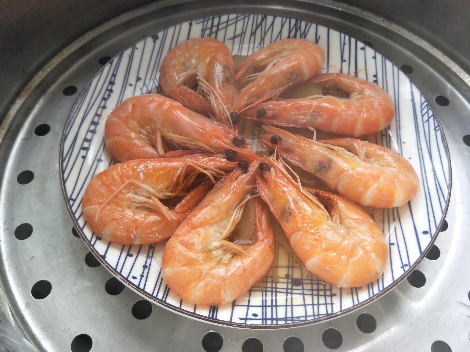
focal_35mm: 24
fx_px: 326
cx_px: 235
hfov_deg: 71.6
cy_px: 176
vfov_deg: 56.8
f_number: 1.7
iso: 35
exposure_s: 1/50
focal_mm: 4.1
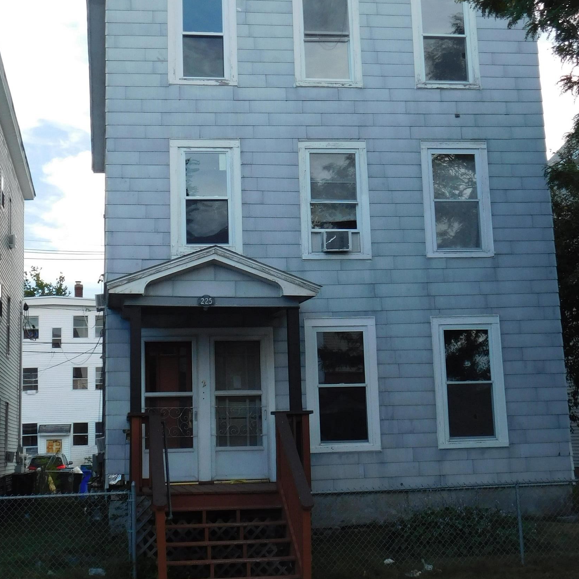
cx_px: 259
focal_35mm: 59
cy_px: 231
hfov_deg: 29.1
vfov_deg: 29.0
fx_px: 1116
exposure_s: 1/250
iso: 125
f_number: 3.5
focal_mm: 6.3
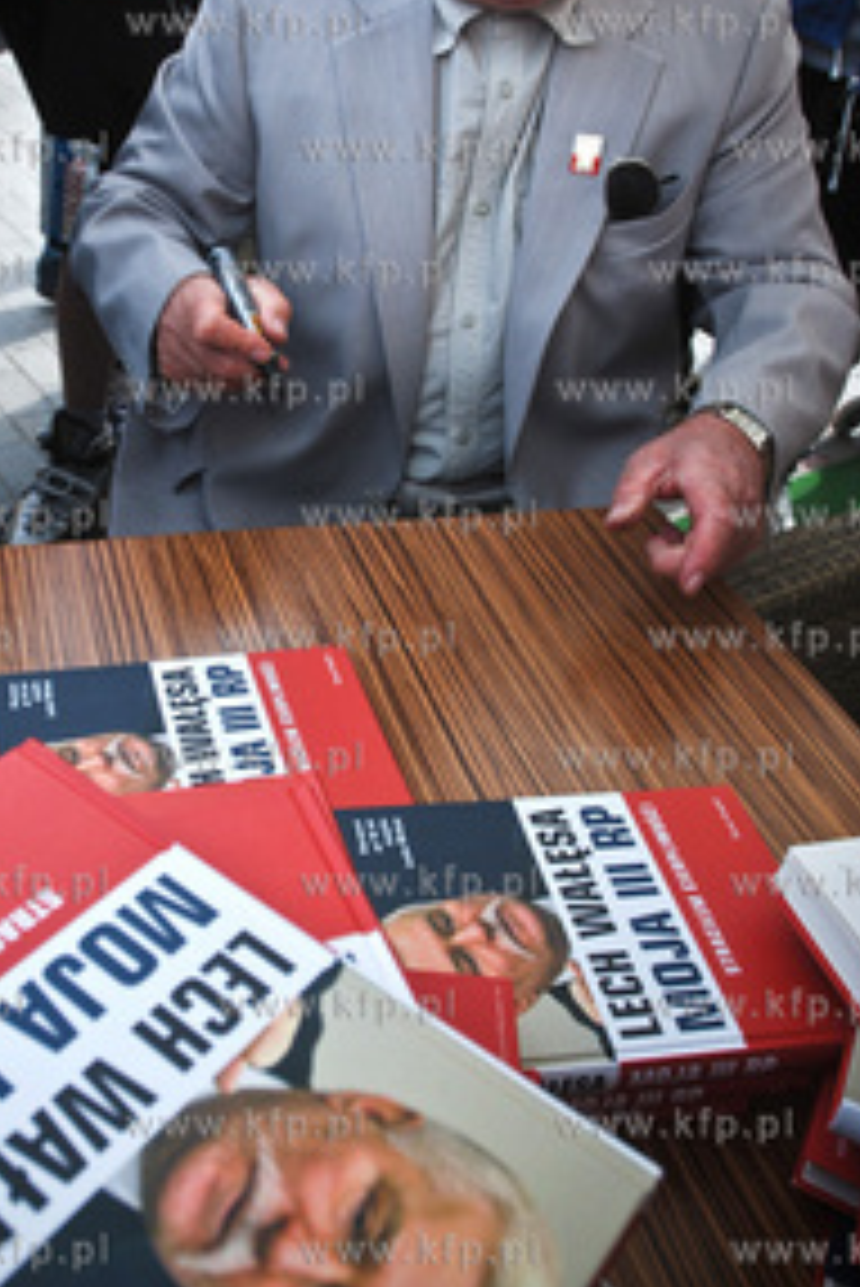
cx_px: 279
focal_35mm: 36
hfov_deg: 36.8
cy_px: 508
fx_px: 1278
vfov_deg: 53.1
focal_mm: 17
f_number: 5.6
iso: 100
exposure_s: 1/250
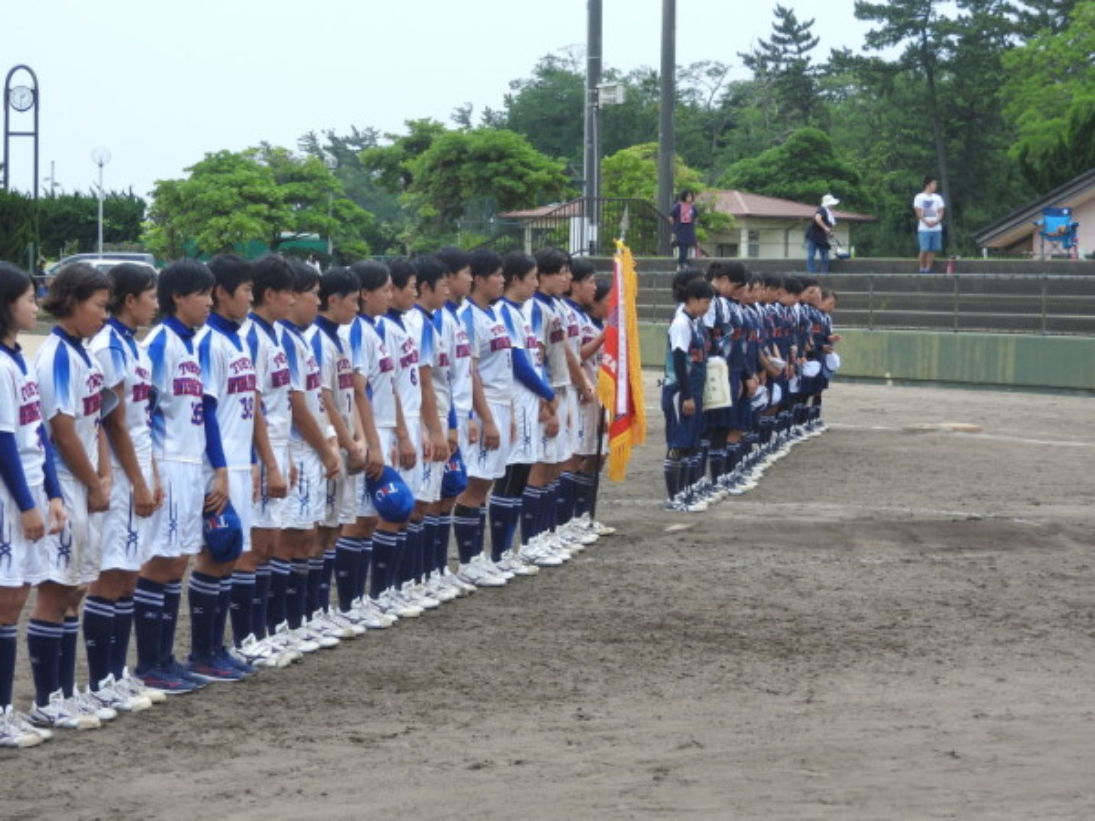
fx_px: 3005
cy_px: 410
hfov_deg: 20.7
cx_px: 548
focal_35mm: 95
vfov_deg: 15.6
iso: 100
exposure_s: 1/320
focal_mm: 17
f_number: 4.8
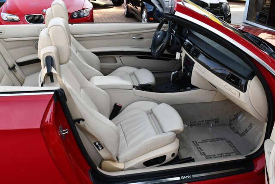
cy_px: 92
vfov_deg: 36.9
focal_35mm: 36
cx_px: 138
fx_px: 275
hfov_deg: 53.1
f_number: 5.6
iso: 250
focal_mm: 18
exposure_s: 1/250
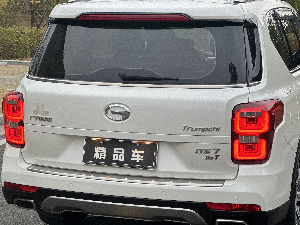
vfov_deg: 19.1
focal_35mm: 77
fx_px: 667
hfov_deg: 25.3
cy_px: 112
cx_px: 150
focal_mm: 9
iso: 250
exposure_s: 1/100
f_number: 2.8
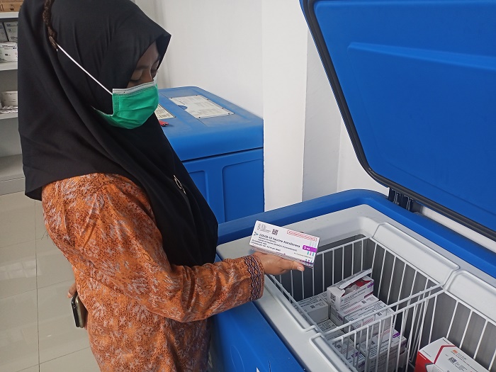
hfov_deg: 63.4
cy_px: 186
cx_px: 248
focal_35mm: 28
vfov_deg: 49.7
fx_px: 401
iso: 111
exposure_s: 1/104
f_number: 1.8
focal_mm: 4.05
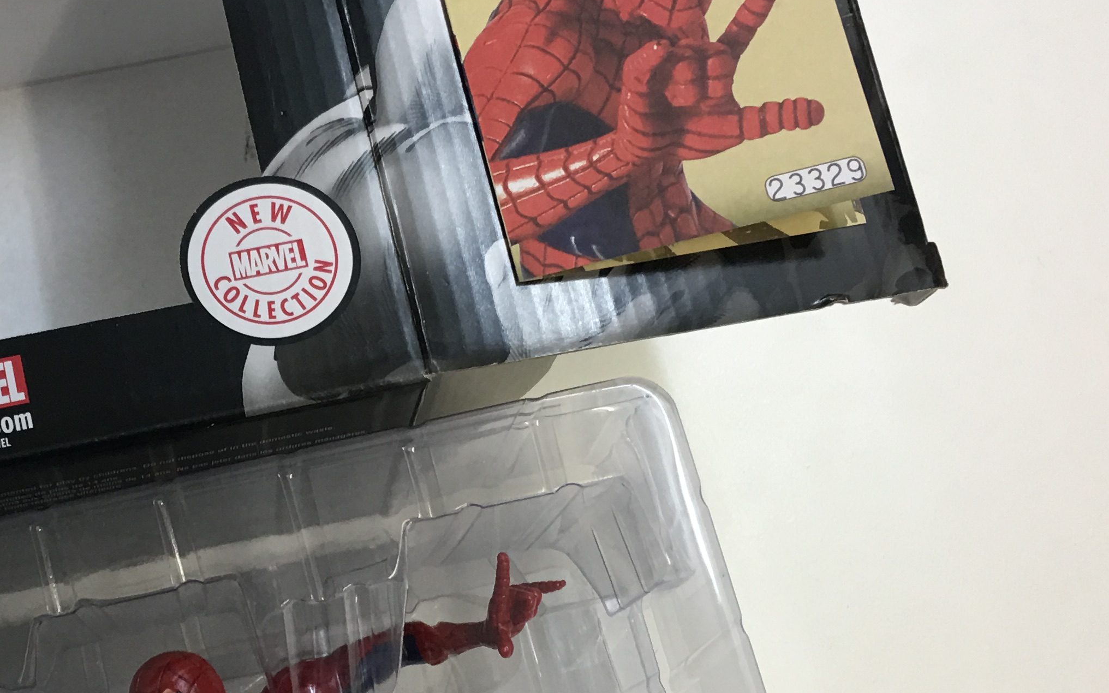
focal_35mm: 61
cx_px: 261
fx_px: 1844
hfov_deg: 32.8
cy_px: 485
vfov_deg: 21.2
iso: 40
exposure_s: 1/17
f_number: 2.2
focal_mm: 4.15
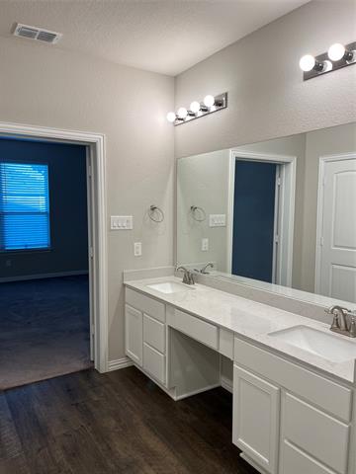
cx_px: 178
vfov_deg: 67.3
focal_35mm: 26
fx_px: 357
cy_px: 237
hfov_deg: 53.1
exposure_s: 1/120
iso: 64
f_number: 1.6
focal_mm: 5.1
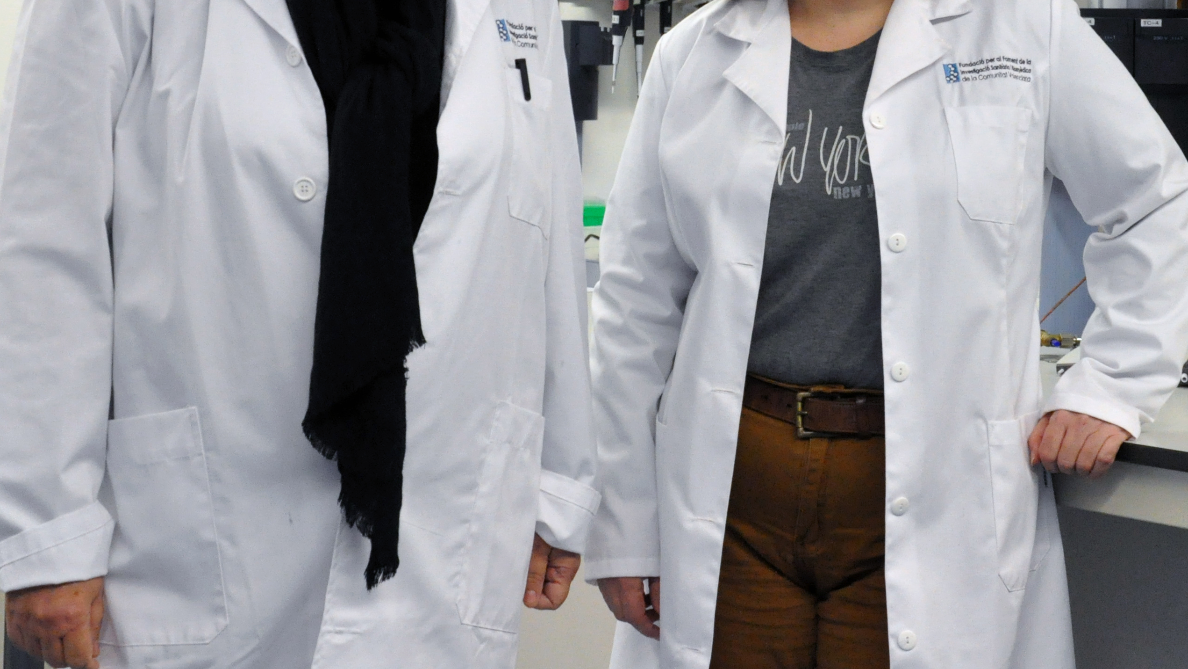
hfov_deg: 23.6
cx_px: 784
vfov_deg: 13.4
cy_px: 119
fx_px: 2835
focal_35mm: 90
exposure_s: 1/80
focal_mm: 34
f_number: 9
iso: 2500
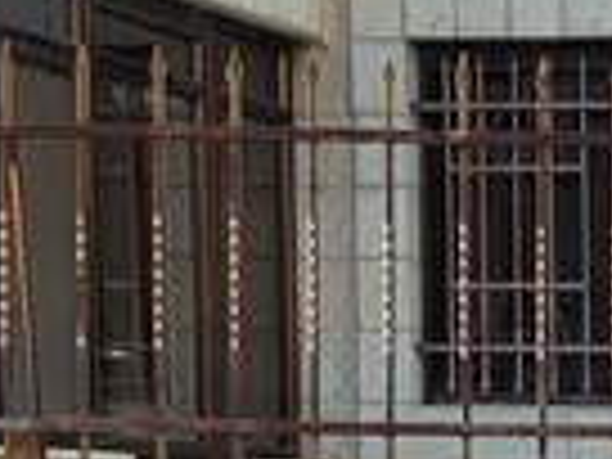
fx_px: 3235
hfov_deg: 10.1
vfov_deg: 7.8
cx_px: 1156
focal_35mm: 183
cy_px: 909
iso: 40
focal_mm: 5.4
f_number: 1.8
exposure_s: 1/256
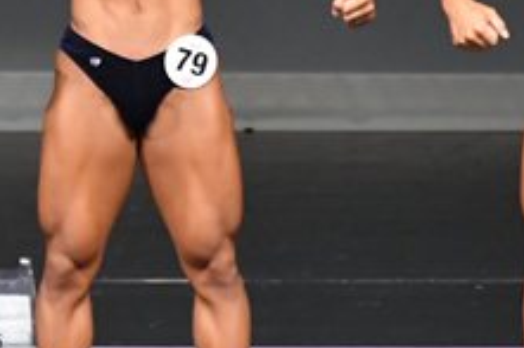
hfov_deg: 2.0
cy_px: 76
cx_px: 44
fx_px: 15286
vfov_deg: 1.3
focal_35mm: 1051
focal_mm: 200
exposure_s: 1/400
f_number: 5.6
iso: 5000
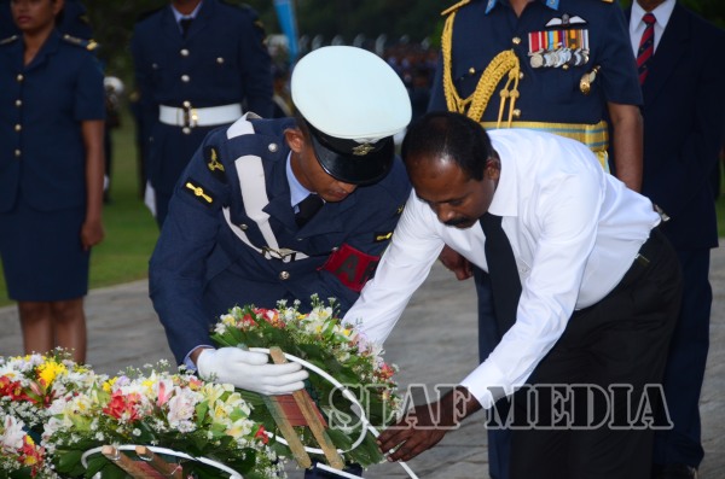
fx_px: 3164
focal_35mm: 158
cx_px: 362
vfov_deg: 8.7
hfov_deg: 13.1
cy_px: 240
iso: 400
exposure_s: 1/60
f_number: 5.6
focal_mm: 105
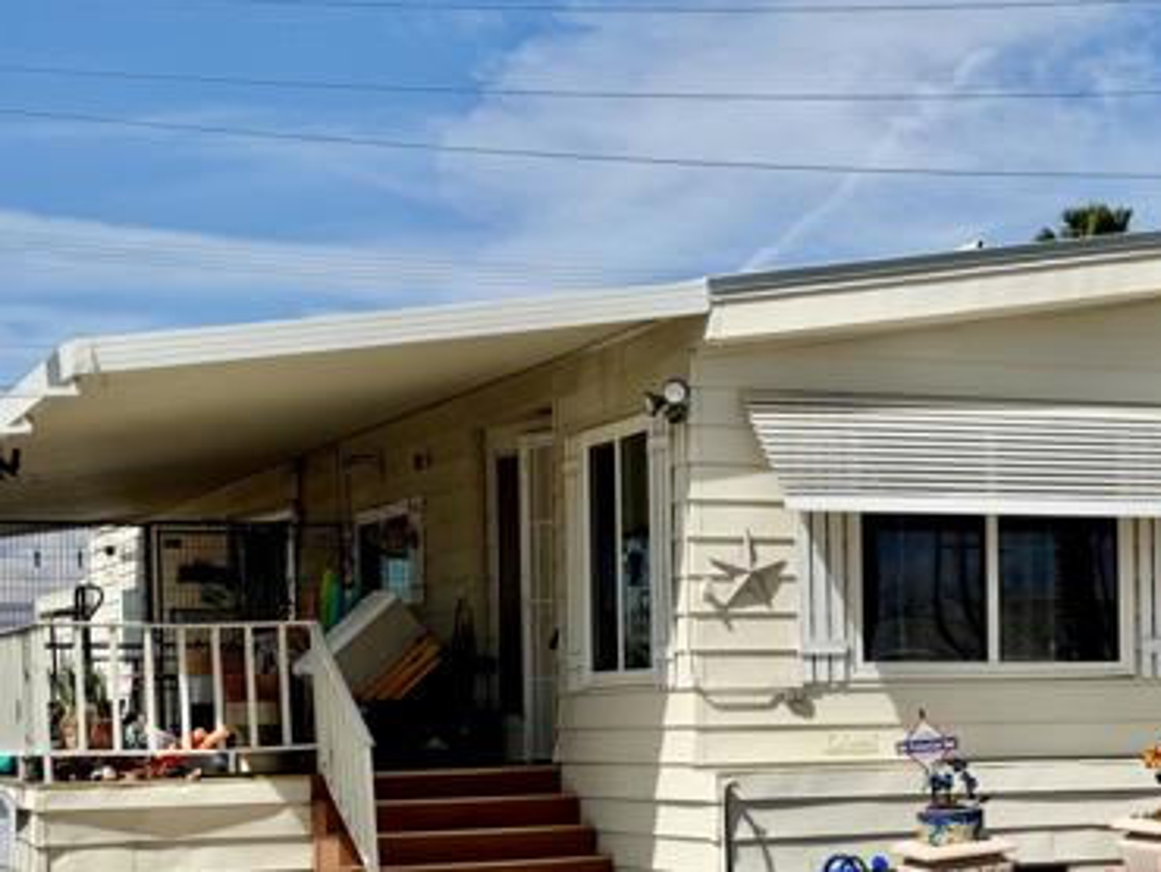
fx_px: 2786
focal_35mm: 83
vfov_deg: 17.6
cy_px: 725
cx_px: 853
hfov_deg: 23.3
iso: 64
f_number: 1.78
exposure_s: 1/9009
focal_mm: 6.76
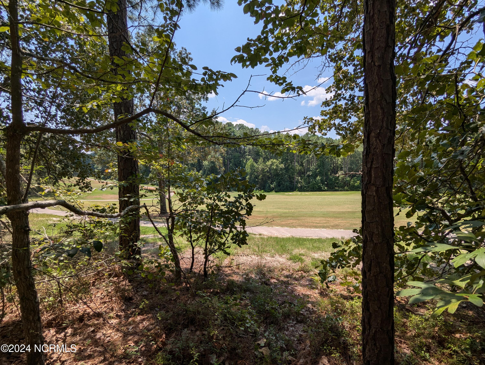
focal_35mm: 16
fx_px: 224
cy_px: 182
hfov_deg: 94.4
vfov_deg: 78.2
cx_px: 242
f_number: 2.2
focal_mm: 2.35
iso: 49
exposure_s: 1/1587
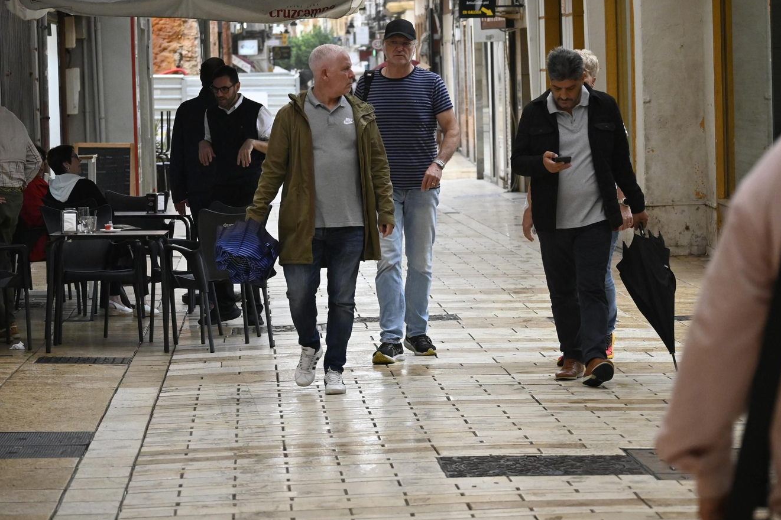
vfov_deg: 9.2
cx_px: 397
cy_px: 216
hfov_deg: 13.8
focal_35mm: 149
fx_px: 3231
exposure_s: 1/320
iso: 4000
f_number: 5
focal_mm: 82
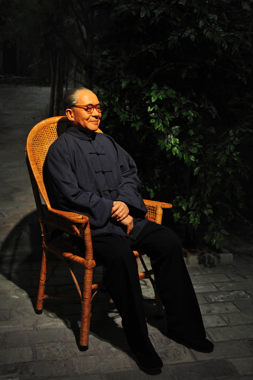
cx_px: 126
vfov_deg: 43.6
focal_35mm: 45
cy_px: 190
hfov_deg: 29.9
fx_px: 474
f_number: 2.8
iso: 200
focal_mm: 45
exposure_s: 1/5
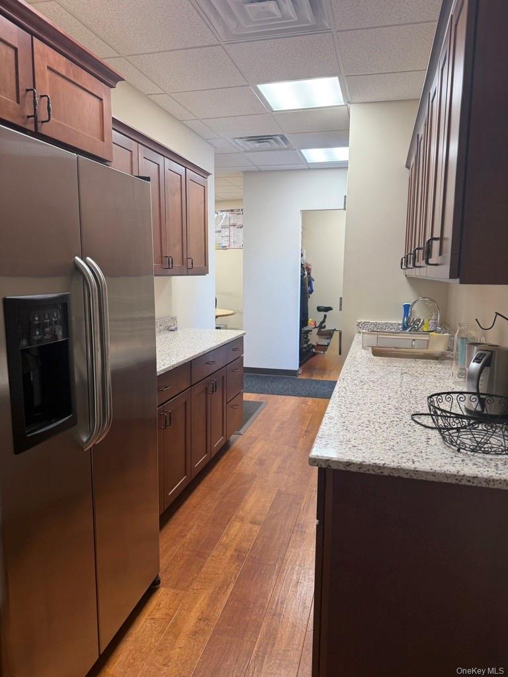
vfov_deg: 71.6
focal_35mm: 24
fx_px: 470
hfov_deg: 56.8
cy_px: 338
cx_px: 254
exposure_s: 1/115
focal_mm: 6.76
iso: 160
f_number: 1.78
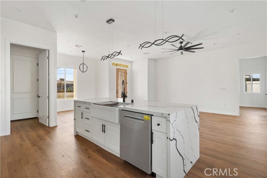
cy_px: 89
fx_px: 126
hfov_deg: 93.3
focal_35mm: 17
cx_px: 134
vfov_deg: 70.5
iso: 400
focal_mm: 17
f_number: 5.6
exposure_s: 1/15
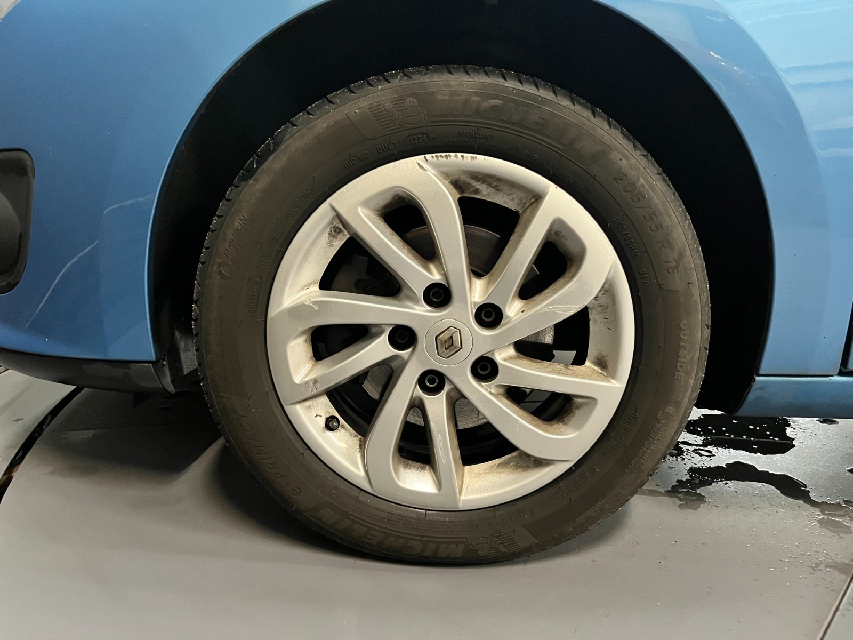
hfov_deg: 67.3
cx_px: 426
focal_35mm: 26
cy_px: 320
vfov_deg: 53.1
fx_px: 641
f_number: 1.6
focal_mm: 5.1
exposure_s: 1/33
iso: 500
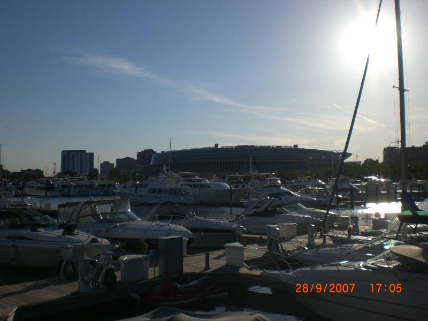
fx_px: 470
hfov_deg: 49.0
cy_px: 160
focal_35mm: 38
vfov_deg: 37.7
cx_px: 214
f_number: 4.4
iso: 50
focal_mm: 6.3
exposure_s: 1/2000
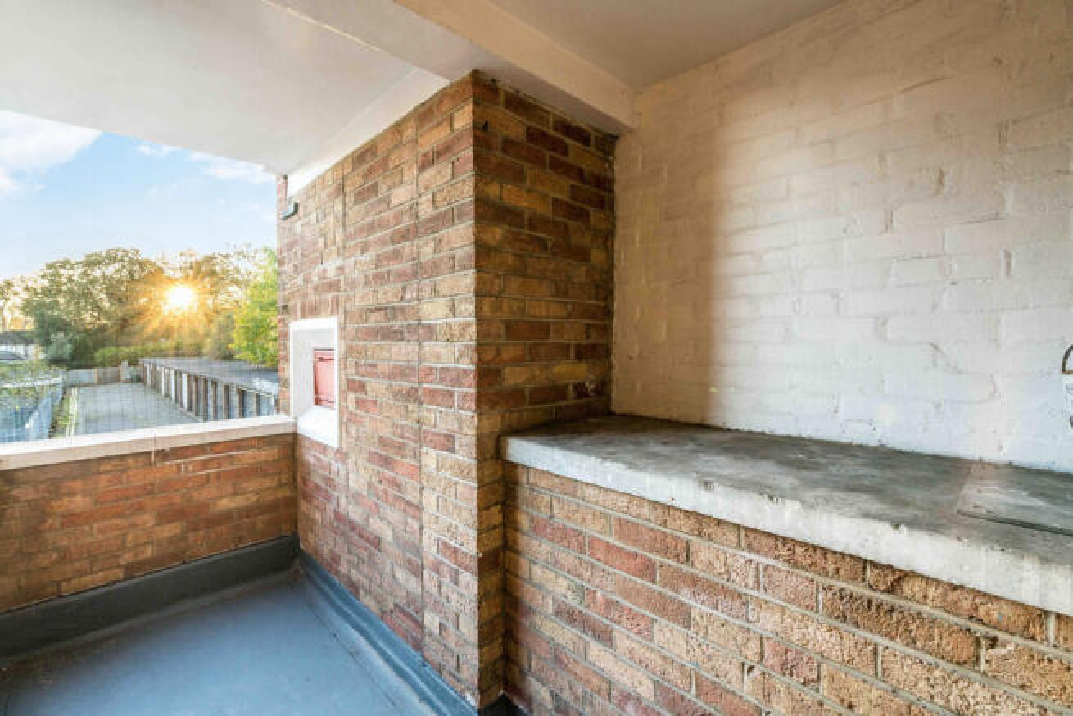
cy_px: 358
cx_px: 536
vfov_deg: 73.8
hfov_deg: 96.7
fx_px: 477
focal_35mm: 16
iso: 400
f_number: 8
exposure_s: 1/40
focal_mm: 16
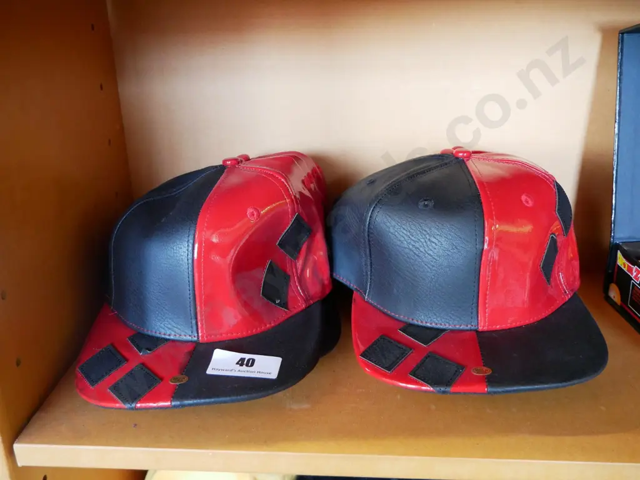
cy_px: 240
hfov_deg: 54.0
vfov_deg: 41.8
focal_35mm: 34
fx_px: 629
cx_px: 320
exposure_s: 1/50
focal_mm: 17
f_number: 3.8
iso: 3200
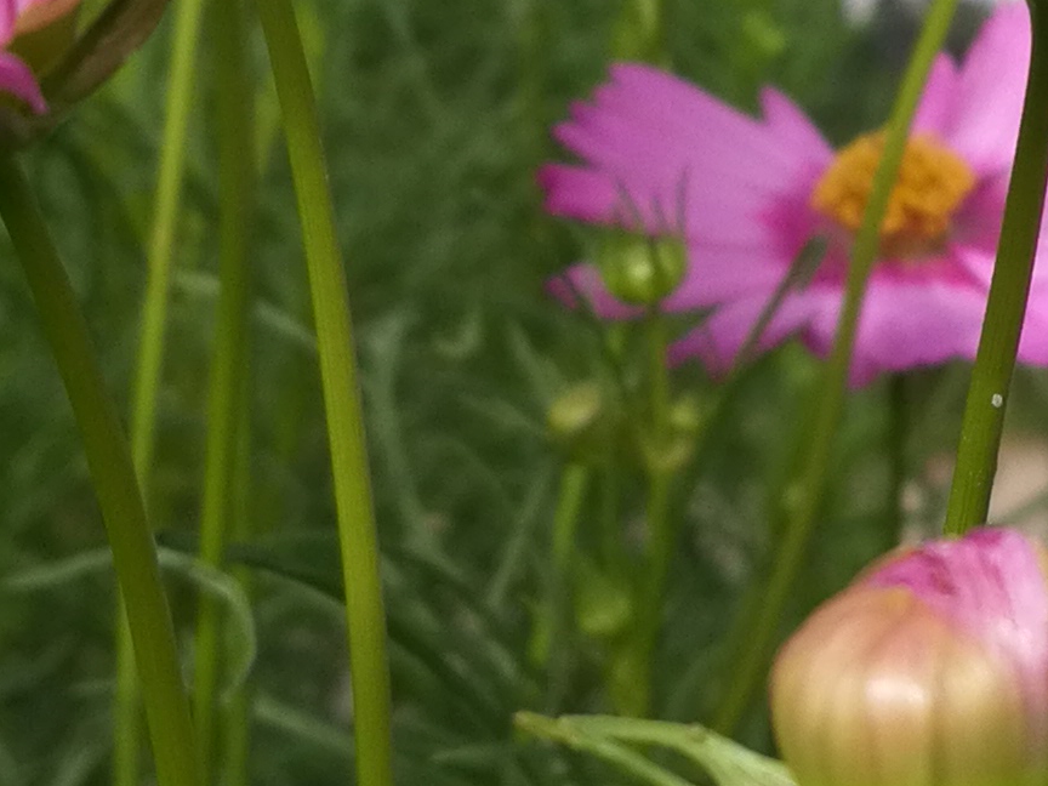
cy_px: -204
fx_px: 3754
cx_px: 1133
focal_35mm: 124
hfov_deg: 15.5
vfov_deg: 11.7
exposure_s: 1/748
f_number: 2.2
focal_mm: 4.5
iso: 50
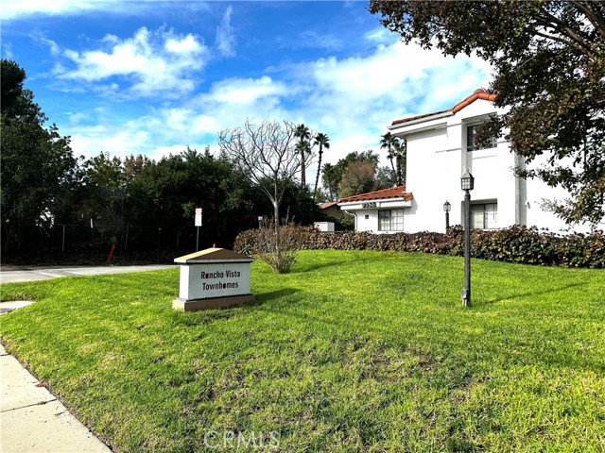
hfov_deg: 71.6
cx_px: 302
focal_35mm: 24
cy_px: 226
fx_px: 419
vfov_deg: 56.8
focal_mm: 6.86
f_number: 1.78
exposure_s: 1/4545
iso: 80
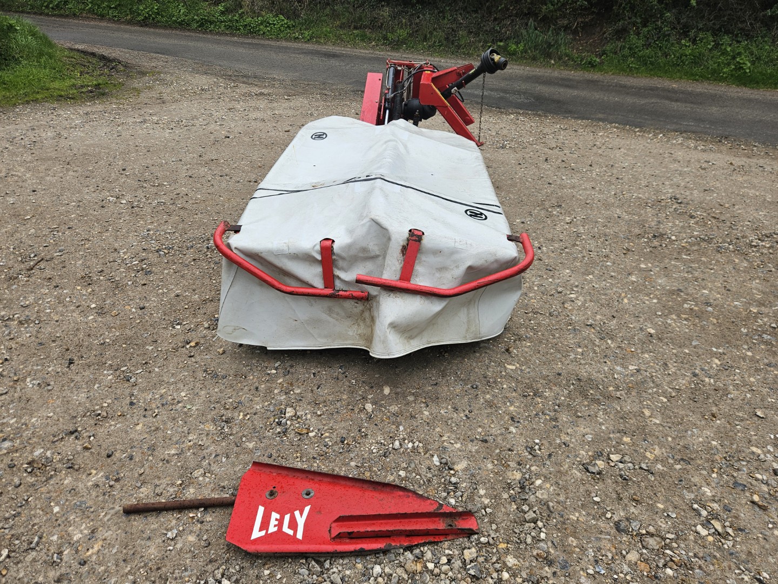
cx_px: 389
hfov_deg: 73.9
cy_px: 292
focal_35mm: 23
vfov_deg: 58.9
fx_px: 517
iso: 32
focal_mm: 5.4
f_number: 1.8
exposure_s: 1/563
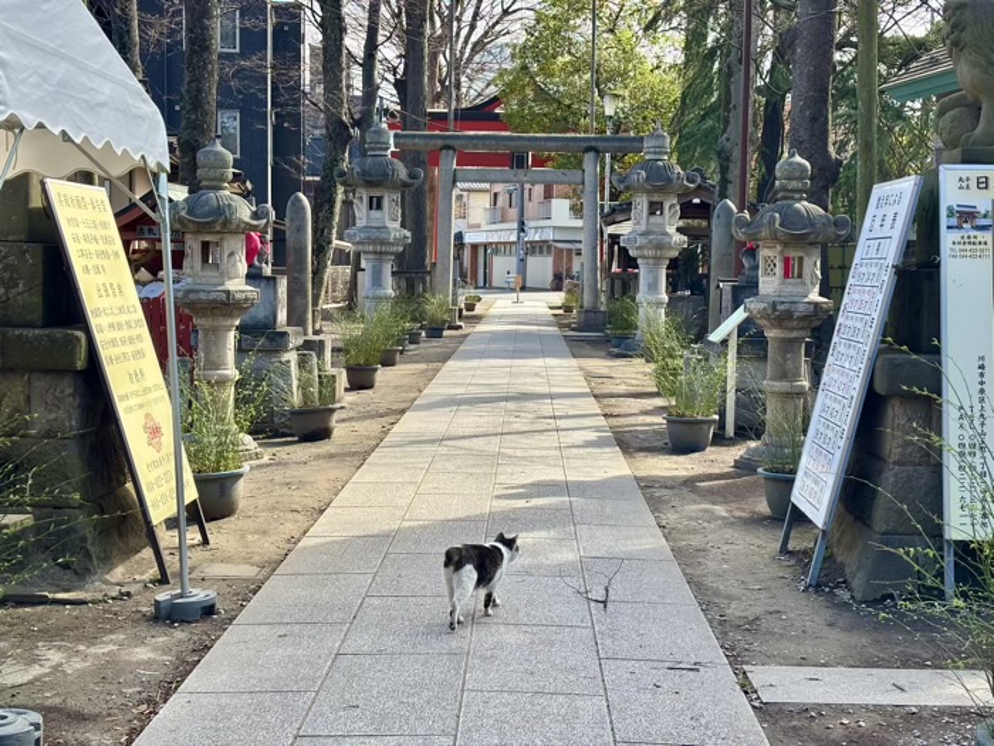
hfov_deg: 36.8
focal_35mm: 52
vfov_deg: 28.0
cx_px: 497
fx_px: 1493
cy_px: 373
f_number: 1.6
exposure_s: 1/626
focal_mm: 5.96
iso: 32
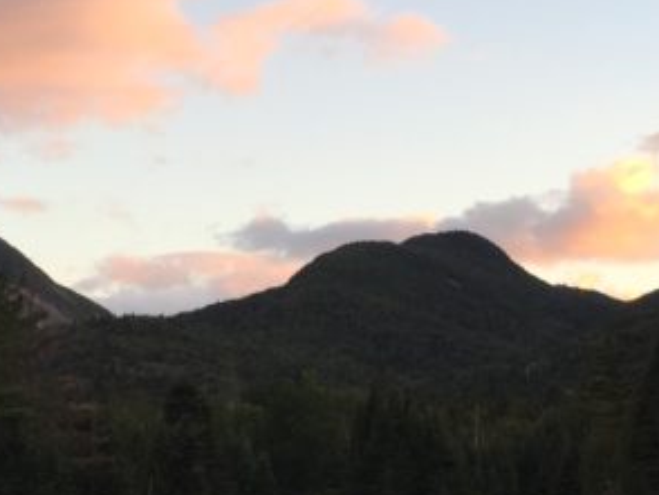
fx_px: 1924
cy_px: 347
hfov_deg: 19.4
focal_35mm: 101
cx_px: 363
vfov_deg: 14.6
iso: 32
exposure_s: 1/120
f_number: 2.2
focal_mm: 4.15
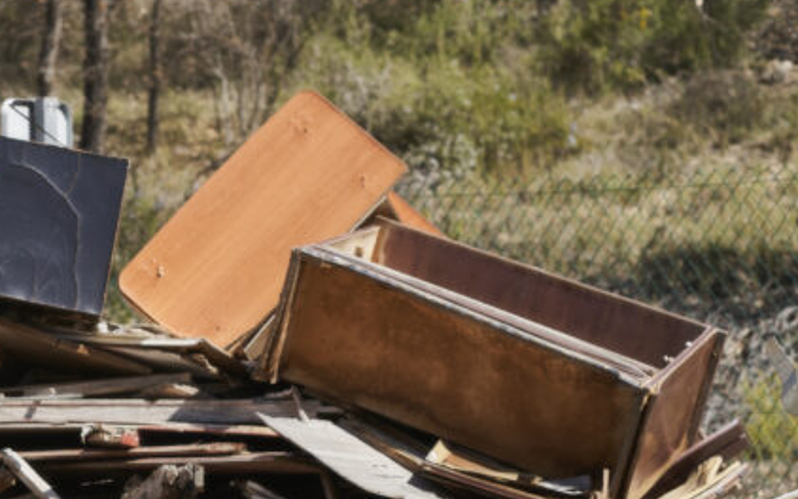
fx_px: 4568
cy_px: 591
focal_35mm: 210
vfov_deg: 6.2
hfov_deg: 9.9
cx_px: 17
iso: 200
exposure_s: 1/1250
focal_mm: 85
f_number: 5
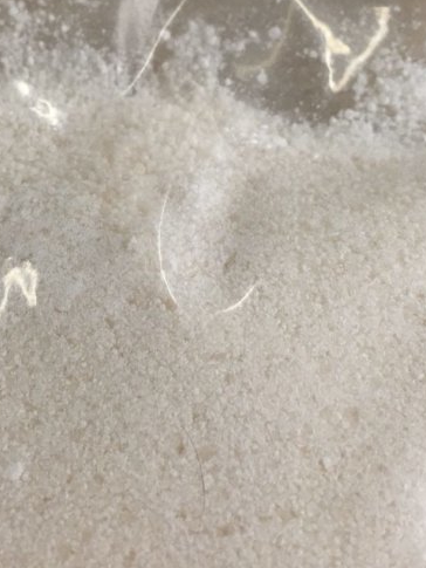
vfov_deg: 37.4
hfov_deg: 28.4
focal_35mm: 51
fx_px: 836
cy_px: 243
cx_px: 142
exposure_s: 1/33
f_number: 2.2
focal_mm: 4.15
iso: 32
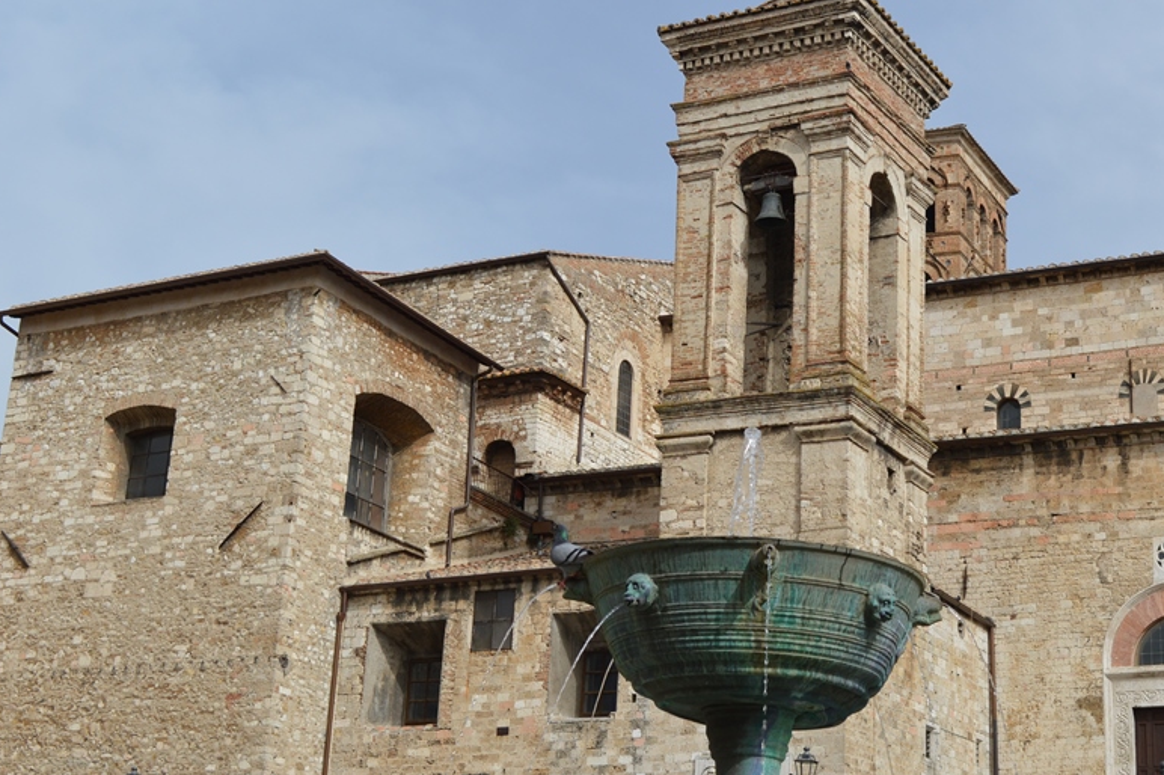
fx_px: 1993
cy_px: 369
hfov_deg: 32.4
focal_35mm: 62
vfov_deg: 22.0
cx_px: 749
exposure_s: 1/320
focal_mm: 31
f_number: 9
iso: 100
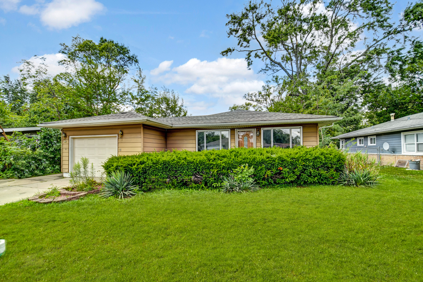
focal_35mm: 15
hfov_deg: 100.4
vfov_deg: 77.3
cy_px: 141
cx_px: 212
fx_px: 176
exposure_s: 1/1250
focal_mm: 10
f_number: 3.5
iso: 200
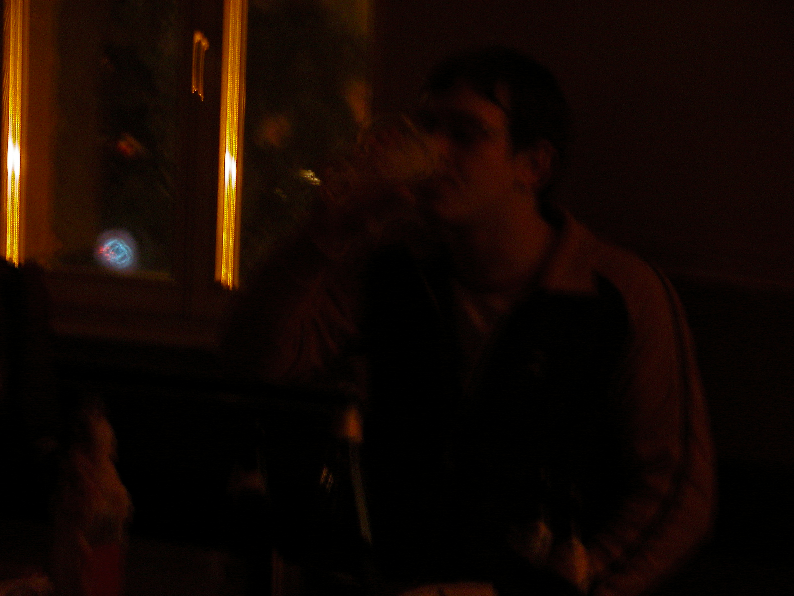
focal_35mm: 88
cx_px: 397
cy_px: 298
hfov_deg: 22.3
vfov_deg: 16.8
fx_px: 2018
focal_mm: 22.3
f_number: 3.5
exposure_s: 1
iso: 400
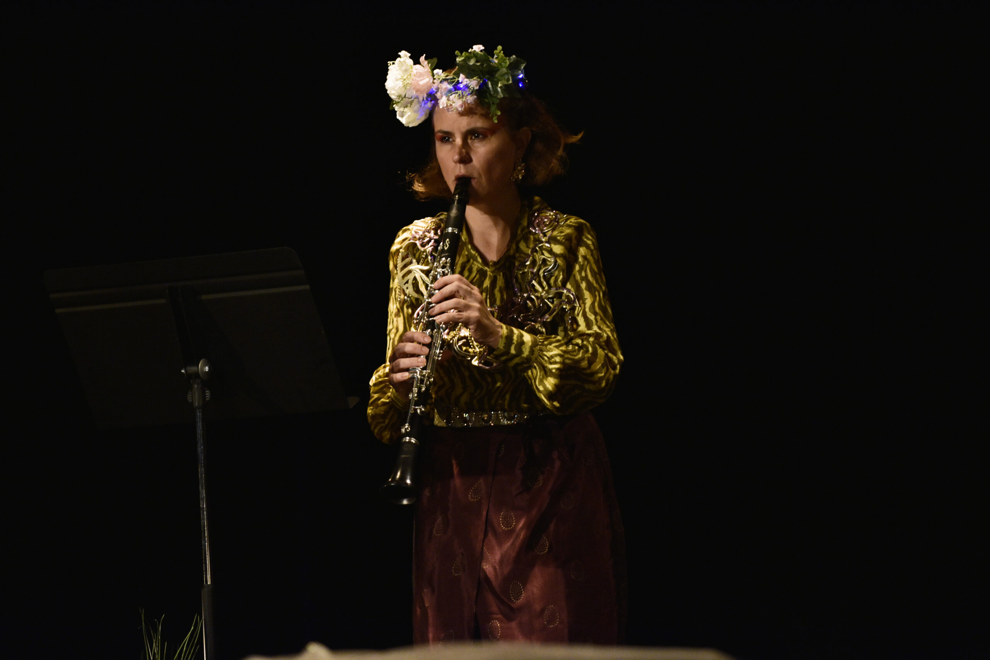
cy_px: 330
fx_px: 6187
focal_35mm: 225
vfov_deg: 6.1
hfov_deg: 9.1
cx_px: 495
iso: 640
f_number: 2.8
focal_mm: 150
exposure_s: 1/80
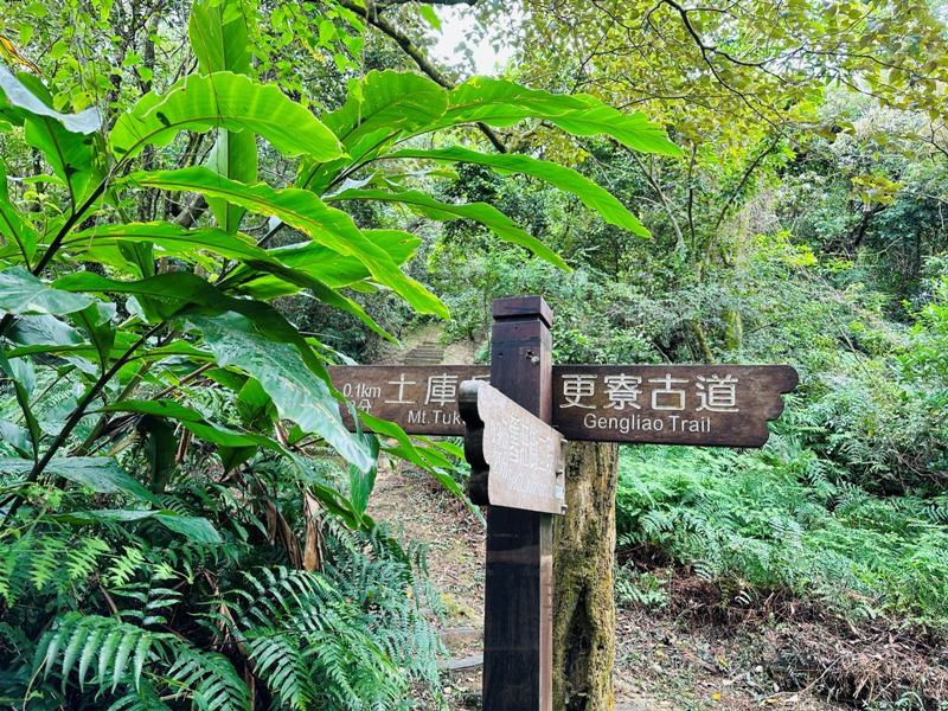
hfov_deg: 71.6
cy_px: 356
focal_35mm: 24
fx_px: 657
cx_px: 474
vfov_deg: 56.8
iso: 100
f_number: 1.78
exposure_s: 1/121
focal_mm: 6.86
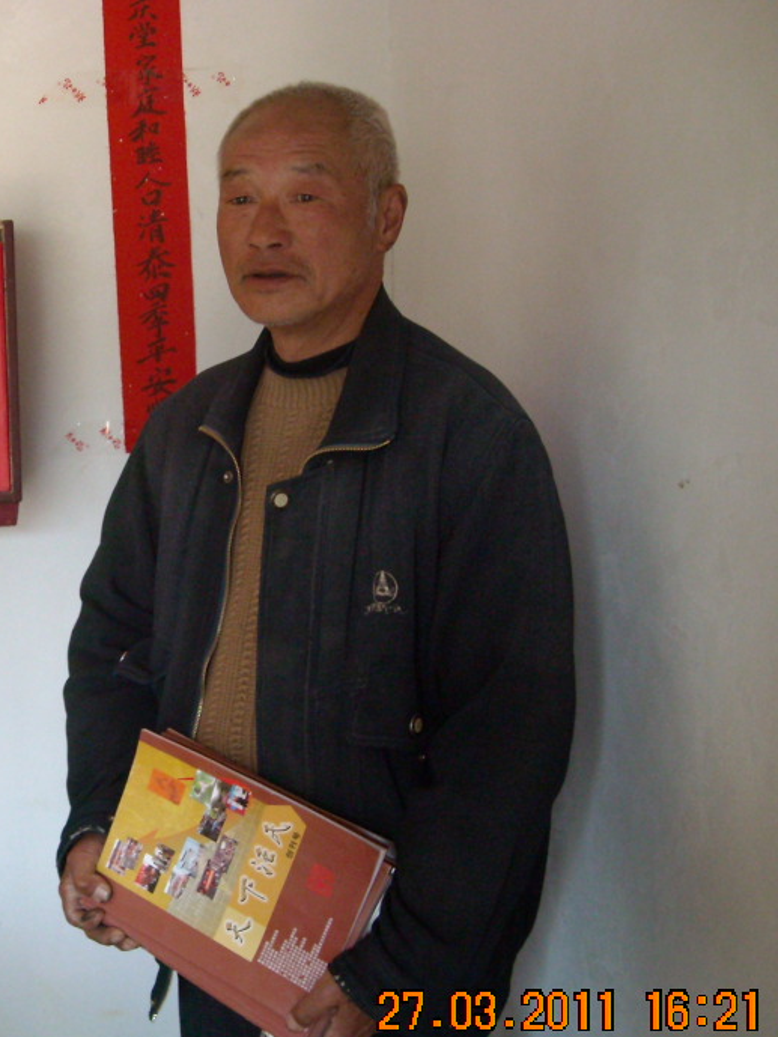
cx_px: 57
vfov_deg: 36.8
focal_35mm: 52
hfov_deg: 26.9
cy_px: 554
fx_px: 1558
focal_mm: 5.7
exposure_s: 1/60
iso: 336
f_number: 2.8
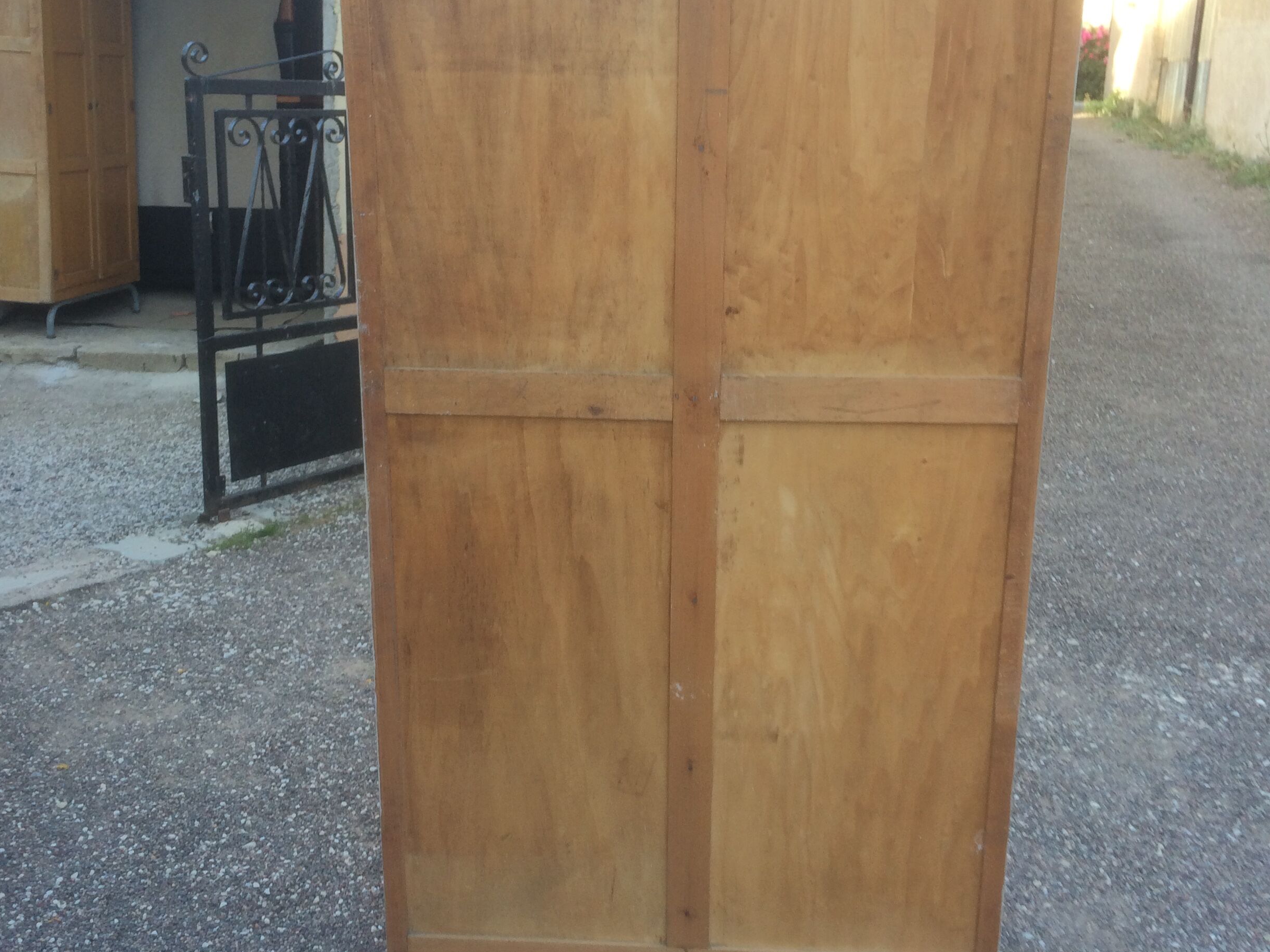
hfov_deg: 47.9
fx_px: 1431
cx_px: 631
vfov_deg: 36.8
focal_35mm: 39
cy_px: 424
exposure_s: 1/100
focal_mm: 4.15
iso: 40
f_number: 2.2
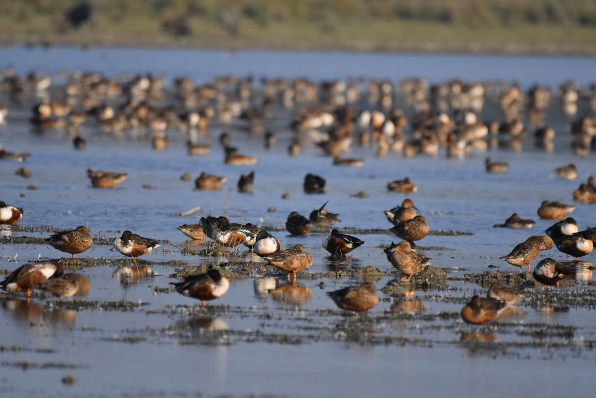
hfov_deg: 2.7
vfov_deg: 1.8
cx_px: 298
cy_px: 199
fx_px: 12418
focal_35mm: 750
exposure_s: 1/4000
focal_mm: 500
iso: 320
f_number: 5.6
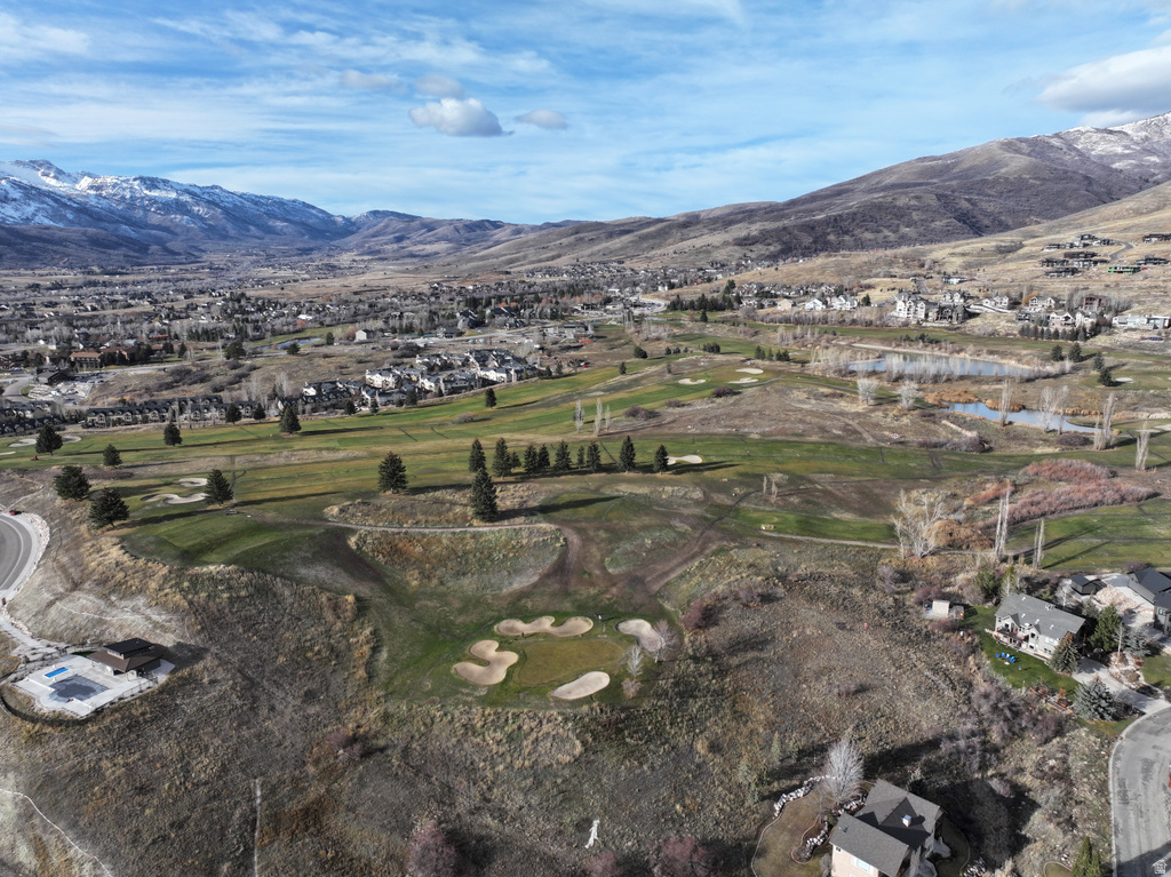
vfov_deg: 56.8
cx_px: 586
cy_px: 438
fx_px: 811
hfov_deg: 71.6
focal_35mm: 24
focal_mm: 12.29
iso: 160
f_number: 2.8
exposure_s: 1/2000
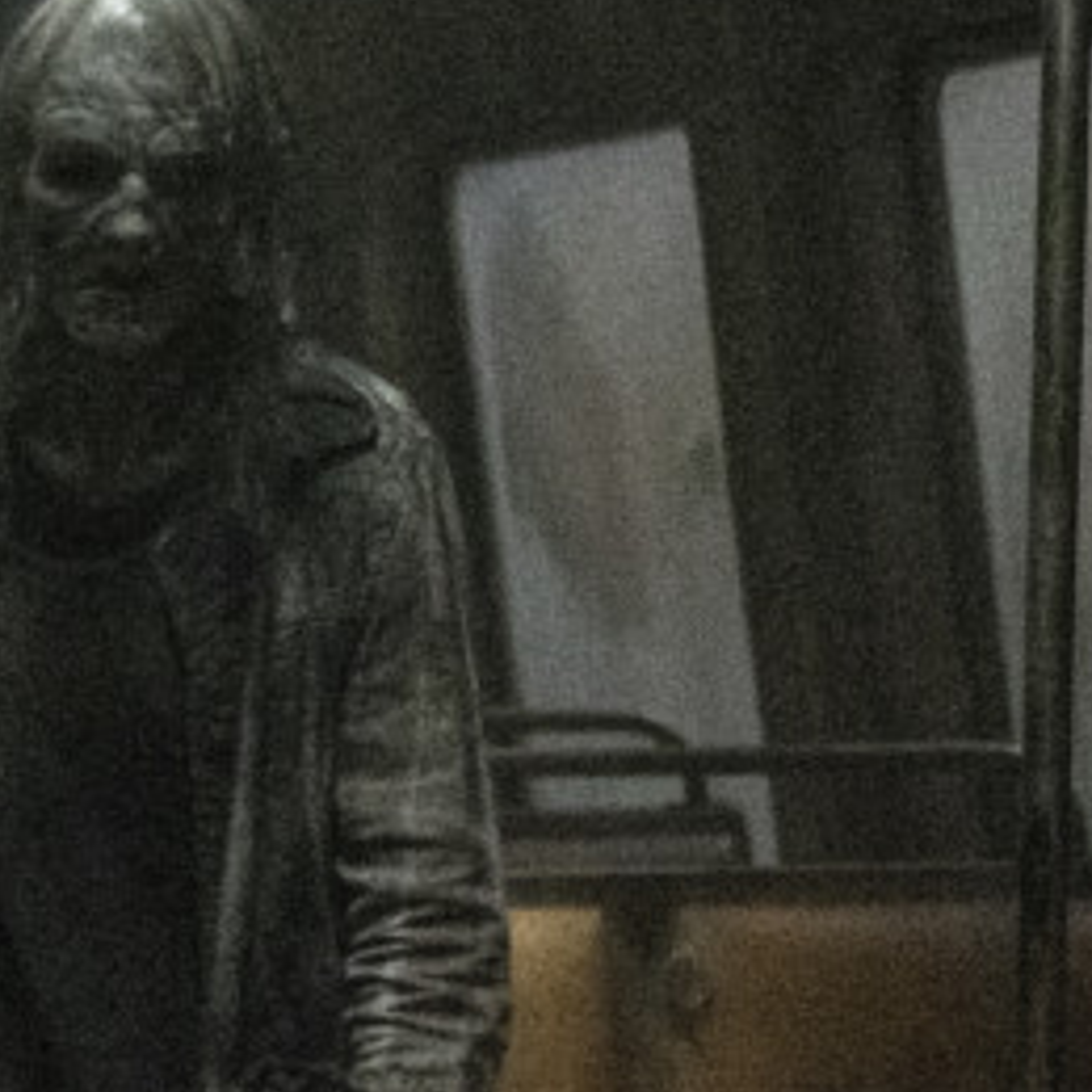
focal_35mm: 138
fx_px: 4925
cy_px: 827
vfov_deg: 12.6
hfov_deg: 12.1
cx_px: -483
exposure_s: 1/100
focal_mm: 37
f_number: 2.8
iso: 25600
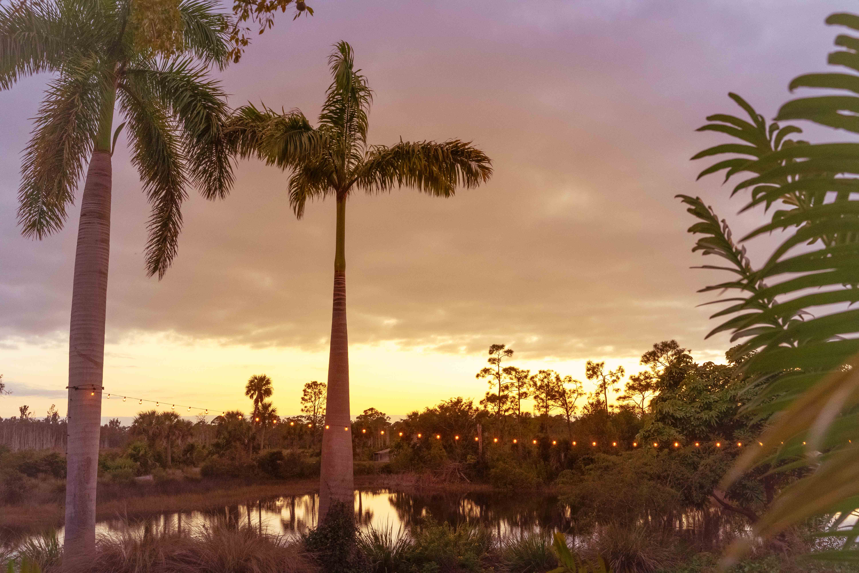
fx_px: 954
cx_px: 430
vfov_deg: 33.4
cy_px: 286
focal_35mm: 40
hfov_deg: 48.5
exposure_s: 1/60
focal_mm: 40
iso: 1600
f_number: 13
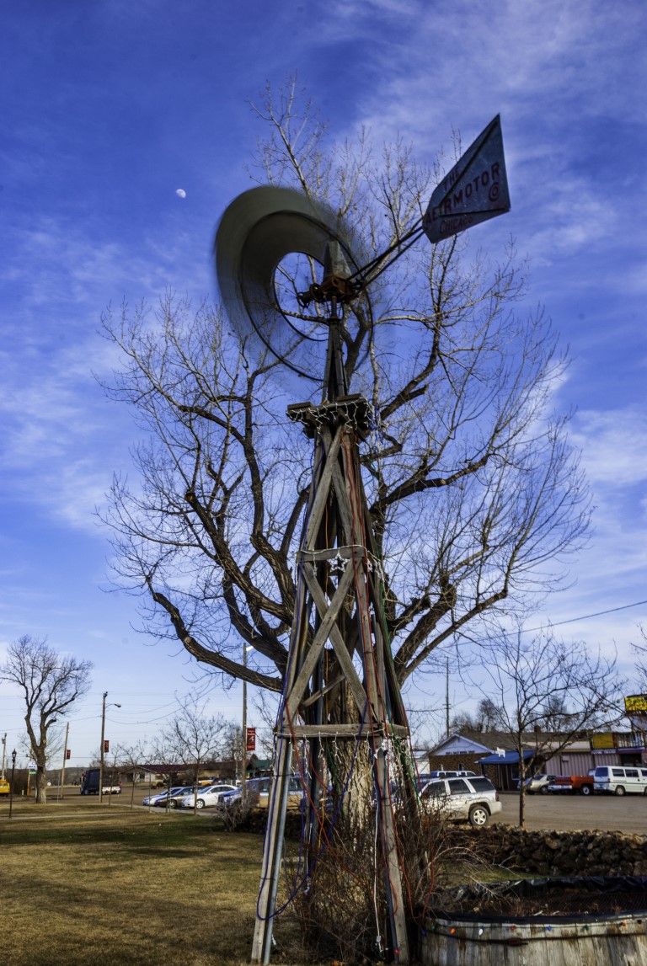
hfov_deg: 37.0
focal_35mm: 36
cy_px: 483
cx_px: 324
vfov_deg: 53.1
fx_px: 968
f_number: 16
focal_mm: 24
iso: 125
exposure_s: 1/15
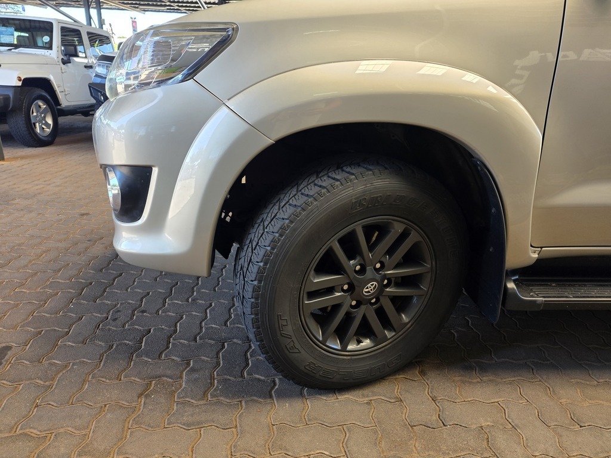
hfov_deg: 73.9
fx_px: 406
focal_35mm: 23
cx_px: 306
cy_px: 229
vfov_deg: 58.9
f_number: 1.7
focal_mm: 6.25
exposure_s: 1/180
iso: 80
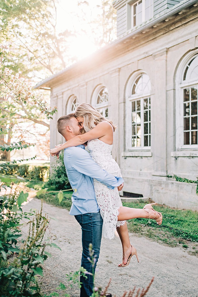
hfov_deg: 36.9
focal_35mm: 36
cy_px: 152
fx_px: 297
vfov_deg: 53.1
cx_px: 101
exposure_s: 1/2500
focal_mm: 35
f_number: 1.8
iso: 640
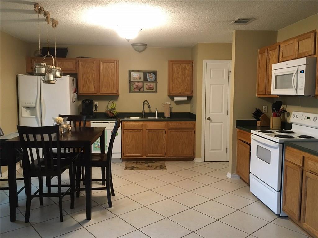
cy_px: 119
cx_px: 159
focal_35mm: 29
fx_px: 266
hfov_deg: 61.7
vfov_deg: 48.2
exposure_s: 1/24
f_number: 2.2
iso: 200
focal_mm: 4.15
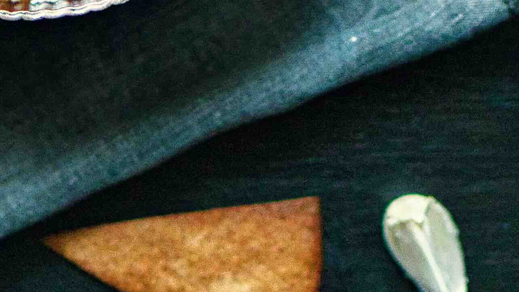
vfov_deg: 4.9
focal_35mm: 246
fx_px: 3385
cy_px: -198
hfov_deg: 8.7
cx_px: 3
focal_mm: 35
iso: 3600
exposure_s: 1/80
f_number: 1.8
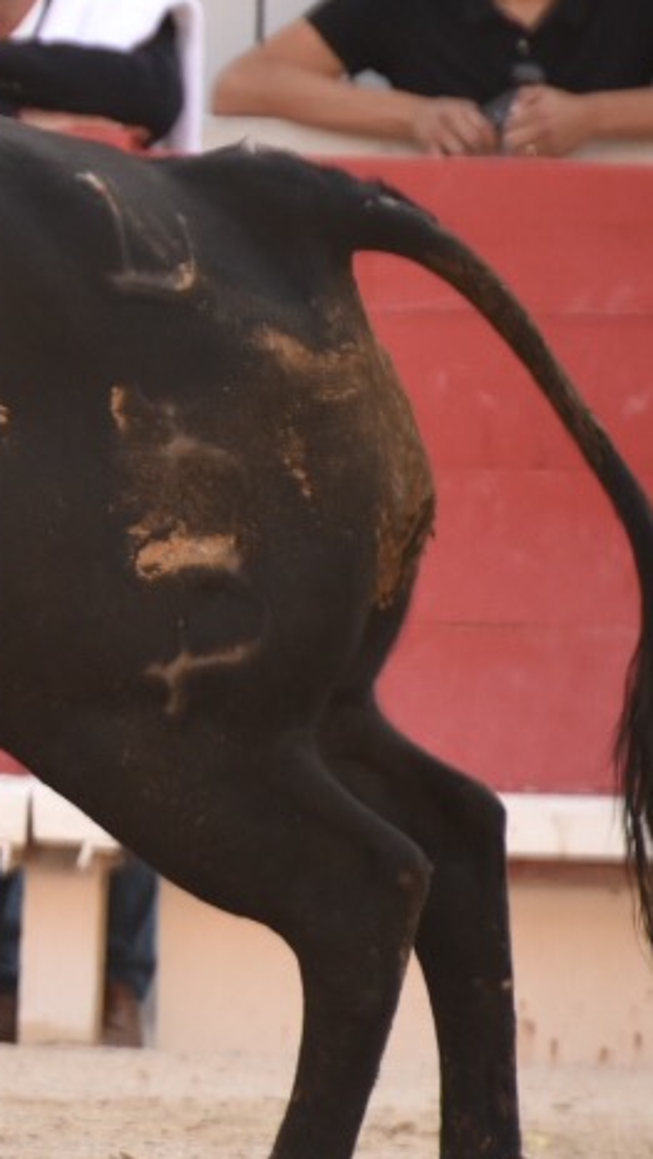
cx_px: -1045
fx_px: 23466
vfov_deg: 2.8
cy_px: 365
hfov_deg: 1.6
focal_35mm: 763
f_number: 5.6
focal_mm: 210
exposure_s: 1/640
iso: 800
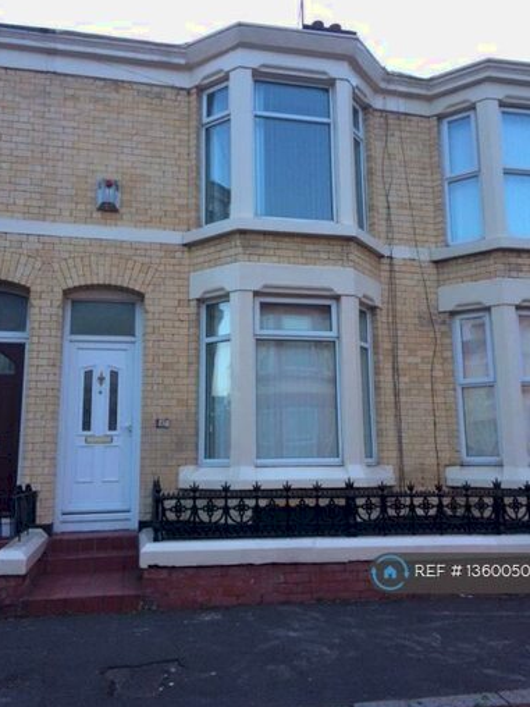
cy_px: 351
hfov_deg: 46.8
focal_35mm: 30
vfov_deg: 60.0
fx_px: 612
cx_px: 259
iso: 200
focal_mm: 4.15
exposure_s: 1/33
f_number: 2.2
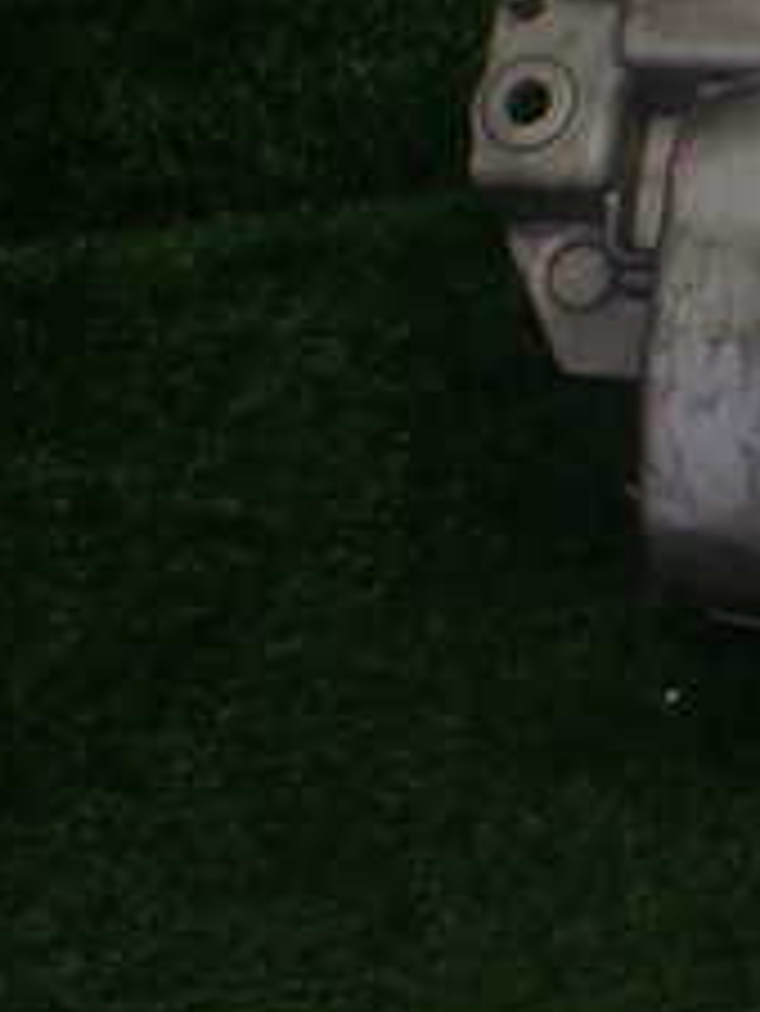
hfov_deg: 16.3
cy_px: 144
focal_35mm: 80
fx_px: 2340
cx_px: 1255
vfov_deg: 23.9
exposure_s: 1/125
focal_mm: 5.4
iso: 125
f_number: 2.3
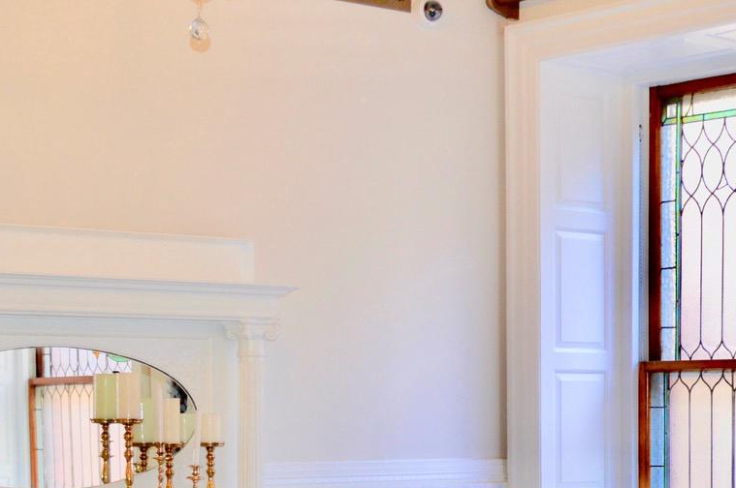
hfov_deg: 25.0
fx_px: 1654
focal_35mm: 81
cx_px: 487
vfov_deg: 16.3
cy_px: 550
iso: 500
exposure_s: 1/60
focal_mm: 20
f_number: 3.8
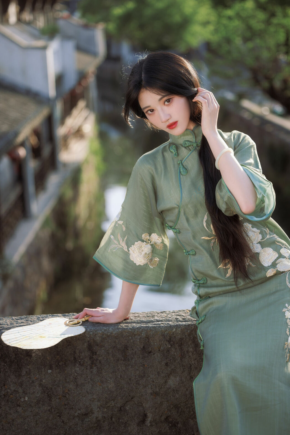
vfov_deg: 25.4
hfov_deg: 17.1
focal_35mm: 80
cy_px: 218
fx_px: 967
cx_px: 145
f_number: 2.8
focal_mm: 81
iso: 100
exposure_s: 1/500
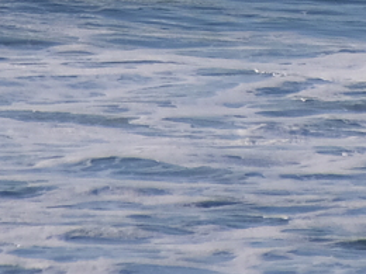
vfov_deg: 0.4
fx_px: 36424
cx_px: 210
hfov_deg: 0.6
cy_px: -256
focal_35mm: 3445
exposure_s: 1/2000
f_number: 6.3
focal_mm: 400
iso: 400
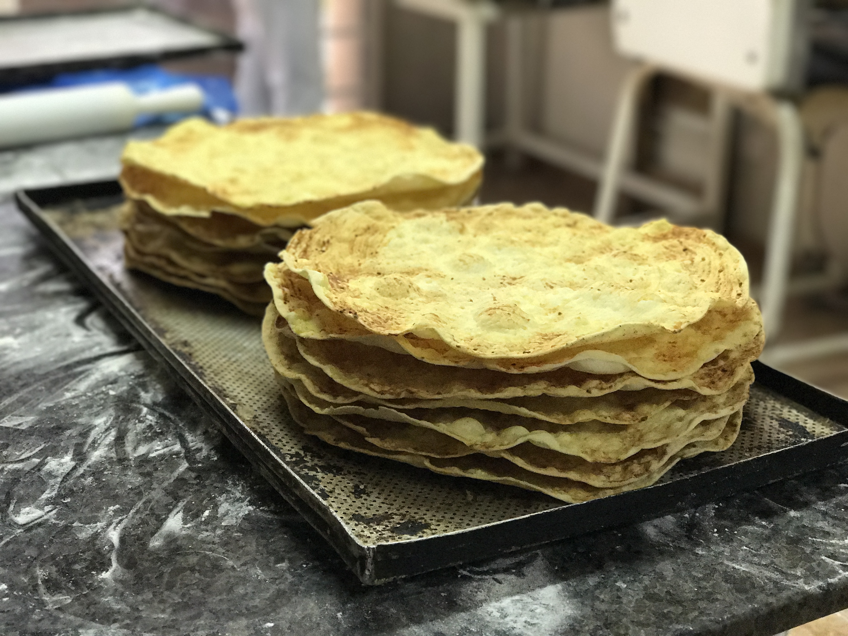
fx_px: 1396
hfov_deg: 33.8
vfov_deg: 25.7
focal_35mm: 57
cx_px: 424
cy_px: 318
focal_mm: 6.6
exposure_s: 1/60
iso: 400
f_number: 2.8
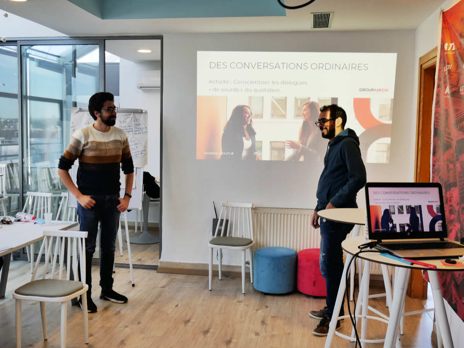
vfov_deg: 37.8
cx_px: 232
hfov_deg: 48.9
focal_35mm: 38
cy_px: 174
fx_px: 510
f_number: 5.3
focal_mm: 19
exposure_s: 1/20
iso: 800
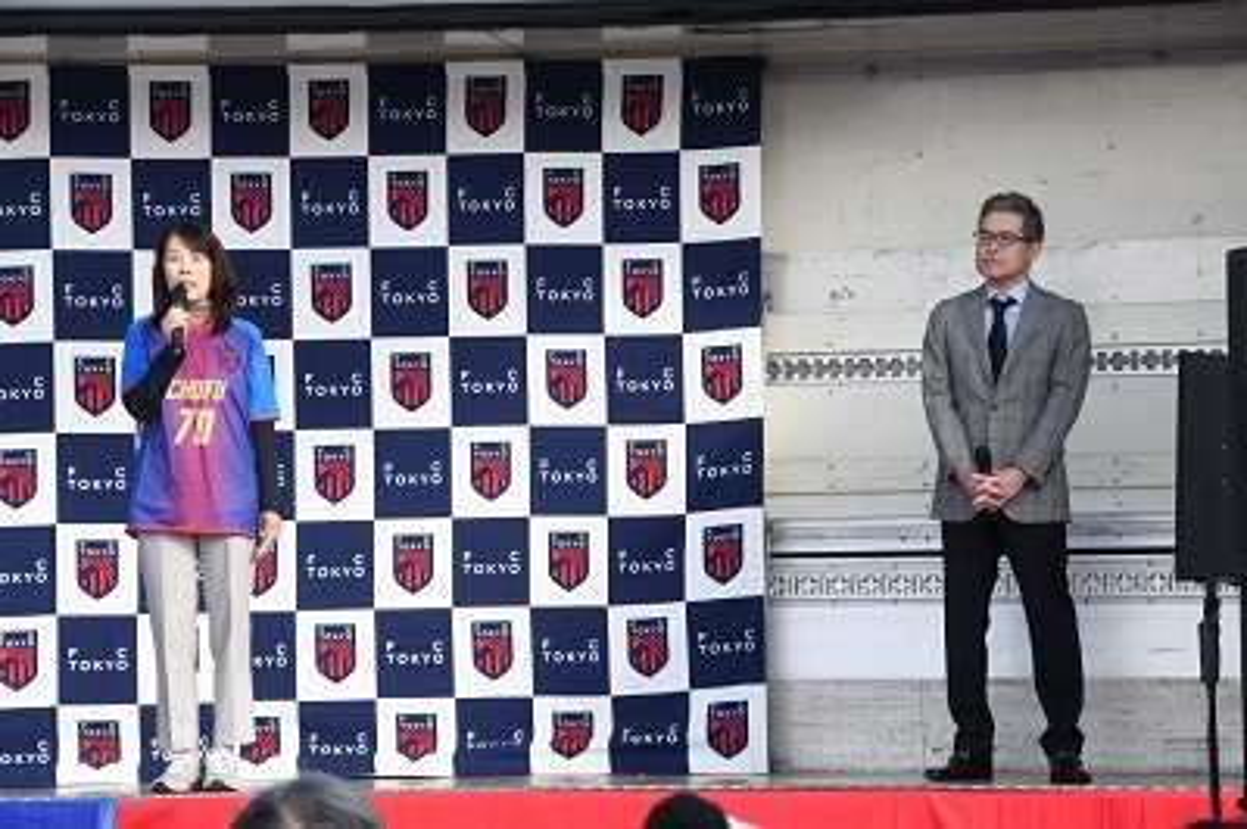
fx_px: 6334
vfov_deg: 7.5
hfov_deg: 11.2
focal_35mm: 183
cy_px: 414
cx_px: 624
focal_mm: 122
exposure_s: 1/250
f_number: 14
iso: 800
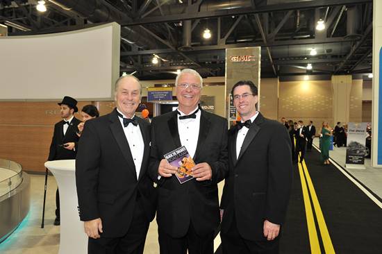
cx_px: 191
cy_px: 127
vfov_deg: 44.9
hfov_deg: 63.7
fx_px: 308
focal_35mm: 29
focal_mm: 29
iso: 1600
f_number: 5.6
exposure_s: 1/160
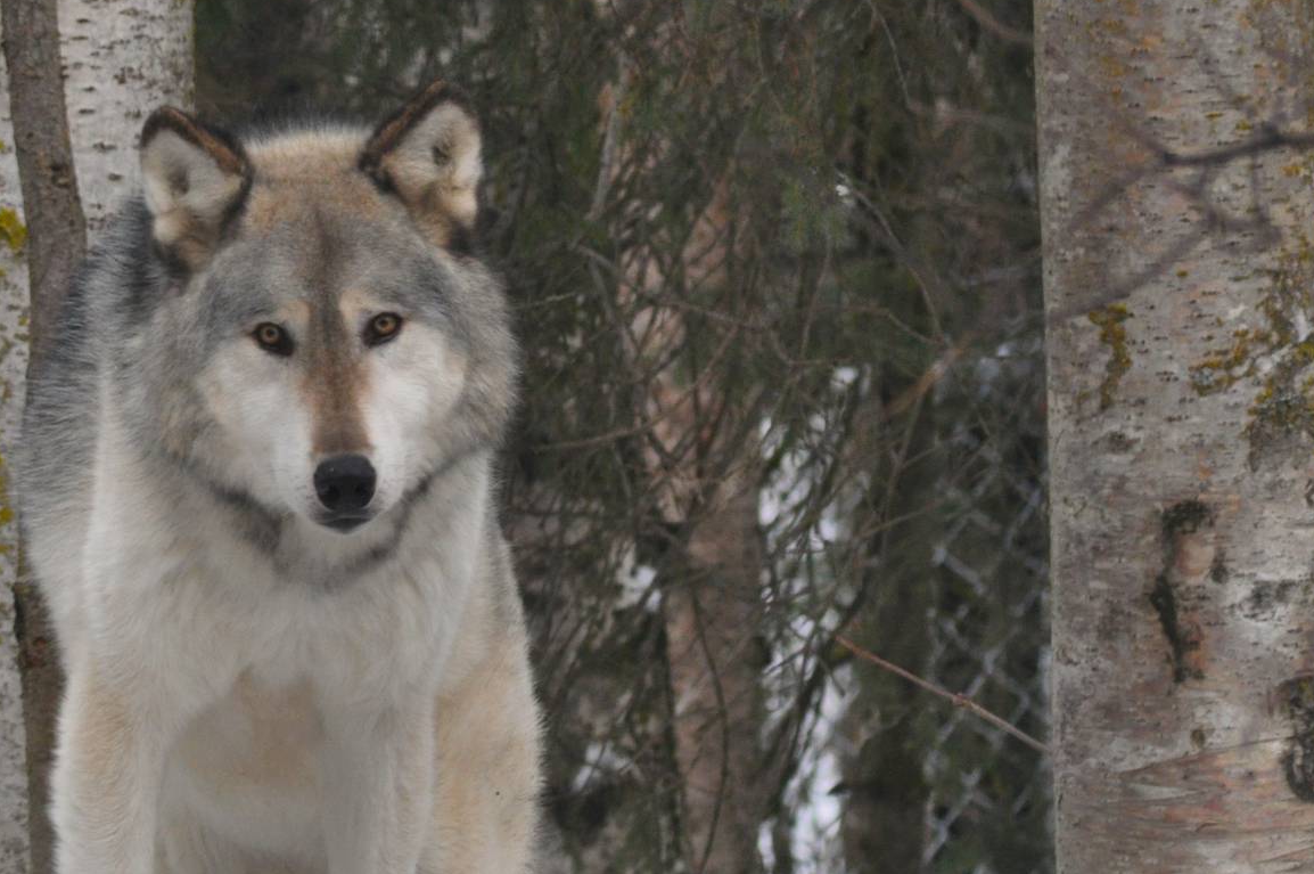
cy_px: 462
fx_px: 22753
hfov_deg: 3.3
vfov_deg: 2.2
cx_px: 416
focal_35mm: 624
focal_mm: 300
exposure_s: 1/100
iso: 800
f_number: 9
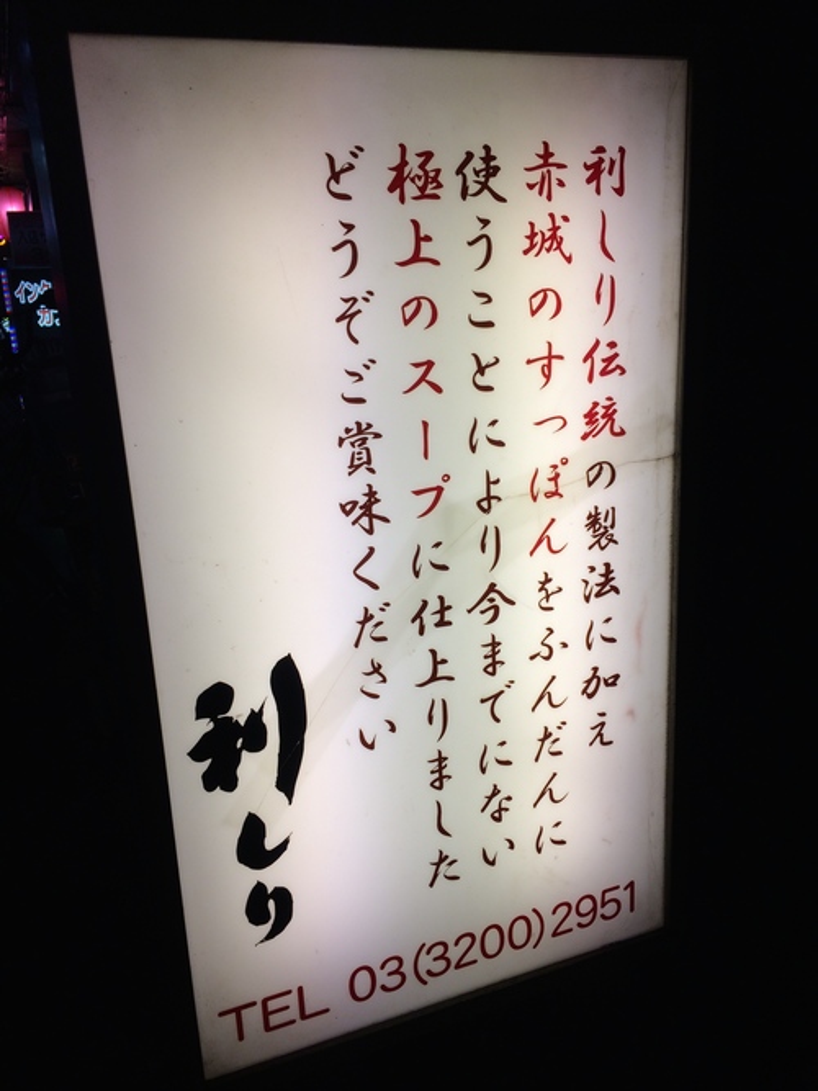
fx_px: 914
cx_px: 409
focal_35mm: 29
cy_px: 546
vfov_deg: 61.7
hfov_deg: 48.2
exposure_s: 1/121
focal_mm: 4.15
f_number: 2.2
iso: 32
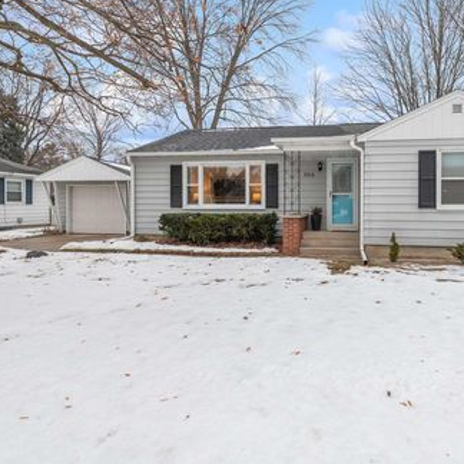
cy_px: 227
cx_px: 306
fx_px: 318
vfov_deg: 72.1
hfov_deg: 70.2
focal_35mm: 21
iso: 400
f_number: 7.1
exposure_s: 1/100
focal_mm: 16
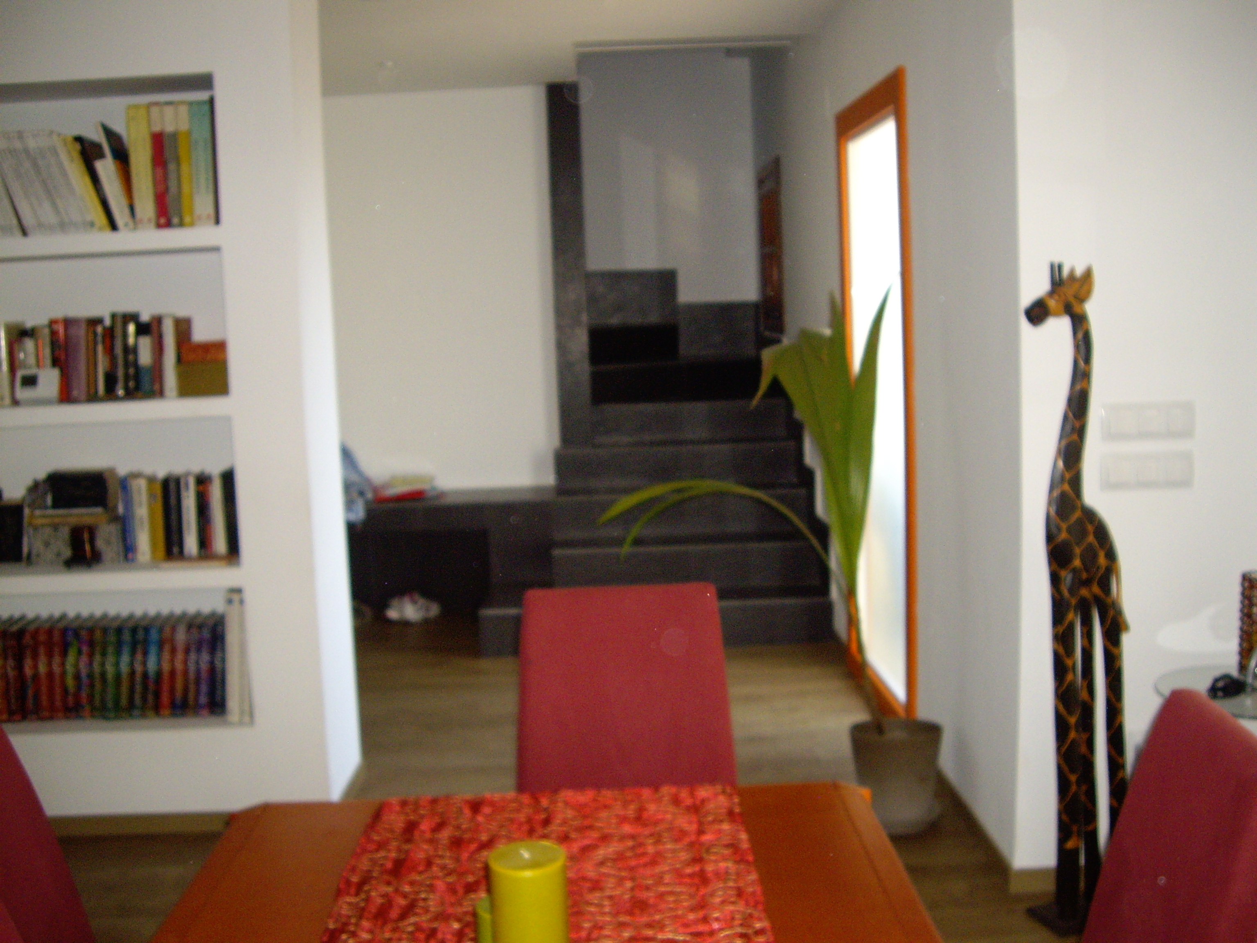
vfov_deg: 37.7
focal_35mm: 38
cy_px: 472
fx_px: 1380
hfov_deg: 49.0
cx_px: 628
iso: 200
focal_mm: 6.2
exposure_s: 1/40
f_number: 2.7
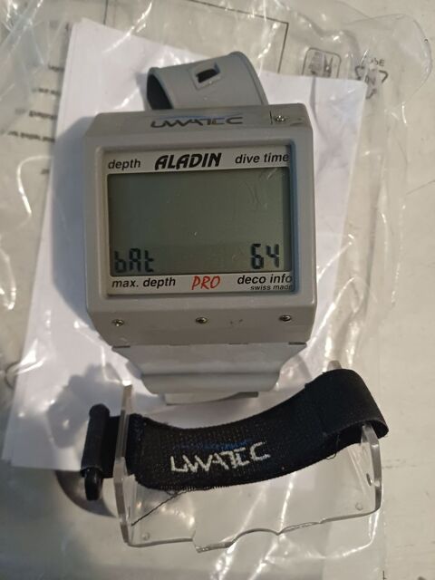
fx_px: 419
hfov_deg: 54.9
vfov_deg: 69.4
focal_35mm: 25
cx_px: 218
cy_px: 290
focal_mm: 4.65
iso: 800
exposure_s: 1/20
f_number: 1.8
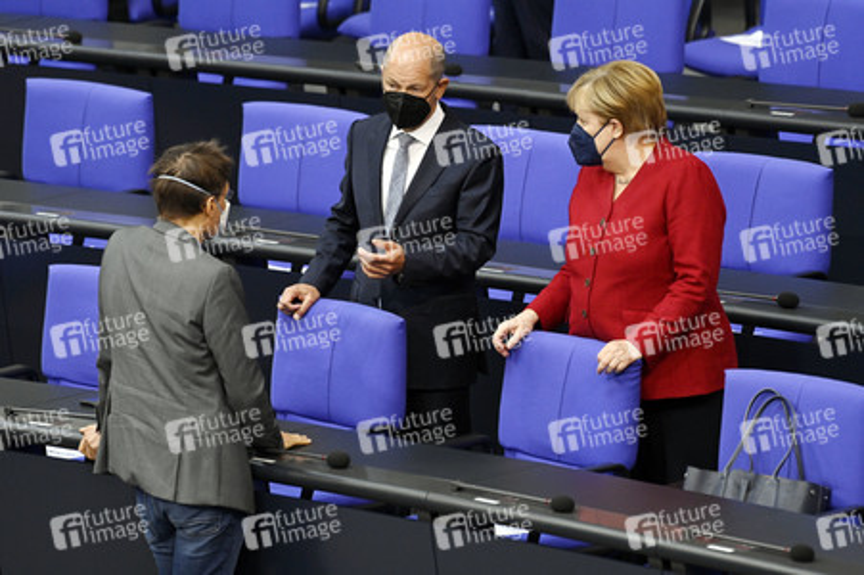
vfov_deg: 4.2
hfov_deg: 6.2
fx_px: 7914
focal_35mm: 330
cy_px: 288
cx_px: 432
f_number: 5.6
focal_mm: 330
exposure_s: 1/320
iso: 5000
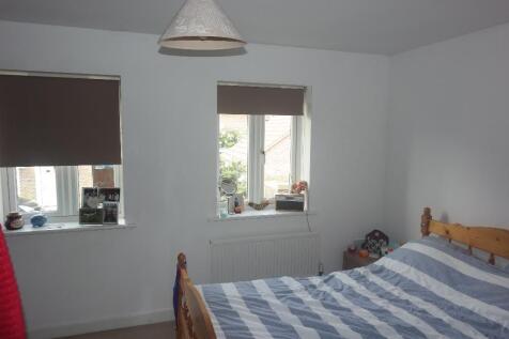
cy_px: 170
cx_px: 254
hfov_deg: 73.8
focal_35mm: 24
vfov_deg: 53.1
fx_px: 339
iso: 100
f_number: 5
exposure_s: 1/30
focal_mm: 16
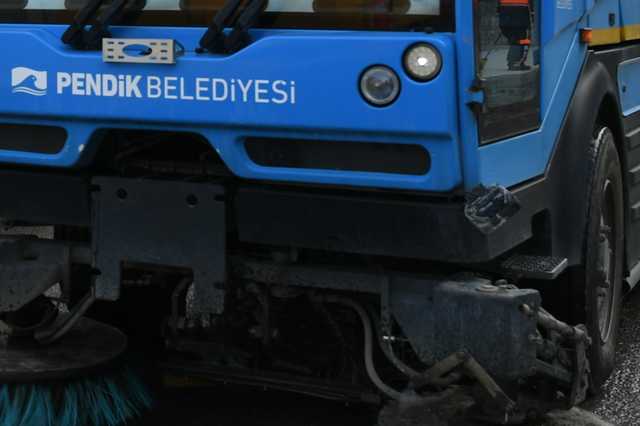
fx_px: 1457
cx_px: -1
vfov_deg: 16.2
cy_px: -28
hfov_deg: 23.7
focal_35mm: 82
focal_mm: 16
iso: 100
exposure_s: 1/250
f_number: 4.5
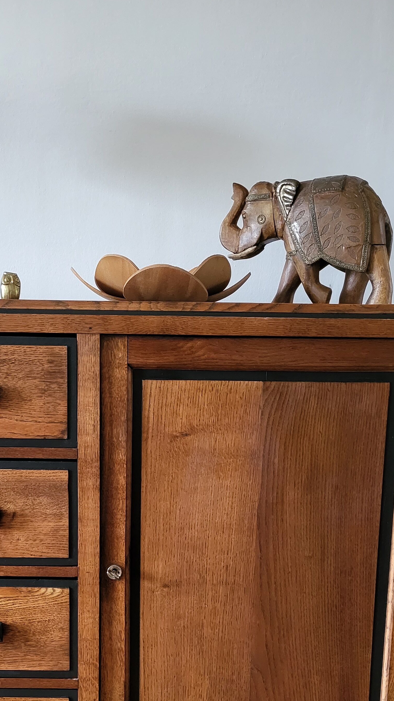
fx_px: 780
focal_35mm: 42
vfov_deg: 47.0
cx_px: 138
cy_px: 504
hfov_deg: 28.2
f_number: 1.8
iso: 800
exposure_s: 1/25
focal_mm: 5.4
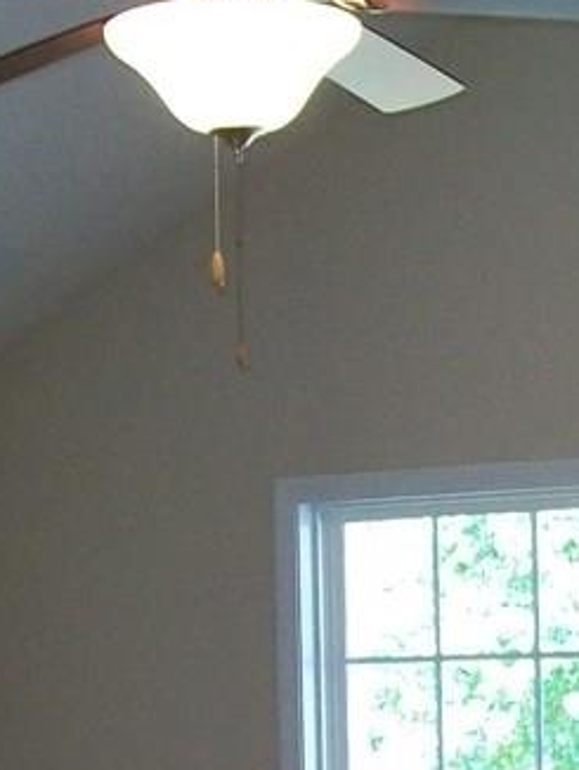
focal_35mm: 113
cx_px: 704
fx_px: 2517
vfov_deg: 16.9
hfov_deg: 12.8
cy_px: 834
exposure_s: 1/60
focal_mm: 6
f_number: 2.7
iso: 160
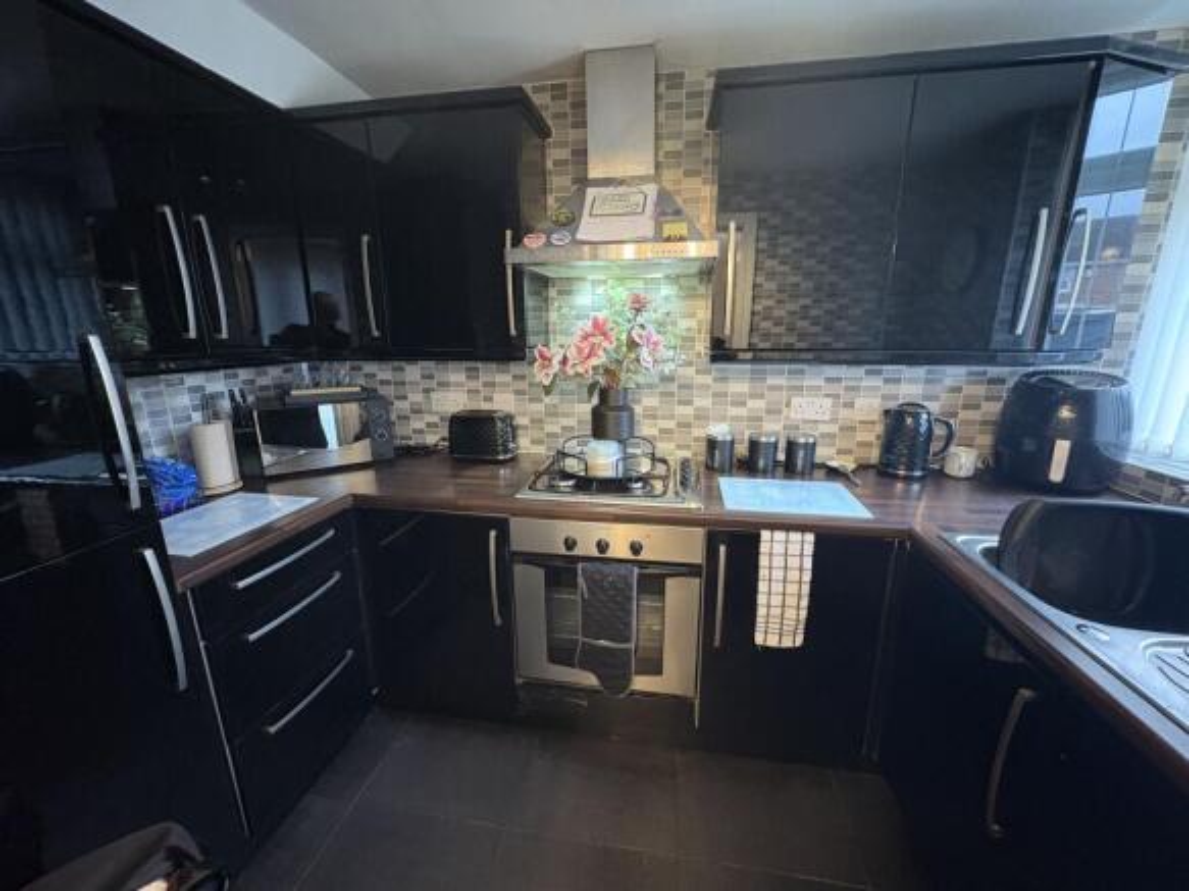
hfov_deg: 102.1
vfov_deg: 85.7
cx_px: 594
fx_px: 481
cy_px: 446
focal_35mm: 14
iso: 500
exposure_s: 1/50
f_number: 2.2
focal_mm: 2.22
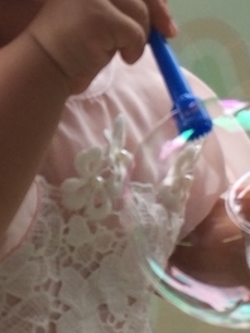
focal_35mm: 132
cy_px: 117
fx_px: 1271
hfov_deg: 11.2
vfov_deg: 14.9
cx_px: 51
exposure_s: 1/318
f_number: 2.2
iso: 32
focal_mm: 4.15
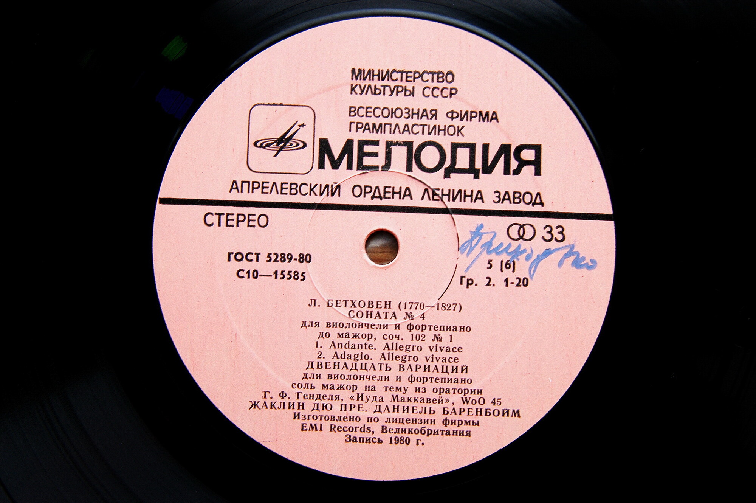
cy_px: 252
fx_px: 1102
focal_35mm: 52
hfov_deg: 37.9
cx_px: 378
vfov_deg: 25.7
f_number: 3.5
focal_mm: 35
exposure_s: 1/50
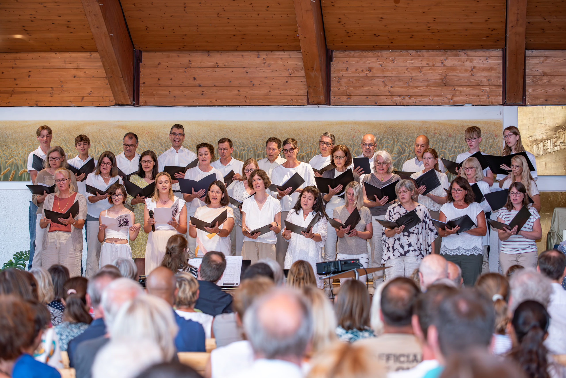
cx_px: 283
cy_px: 189
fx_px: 1604
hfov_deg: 20.0
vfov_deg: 13.4
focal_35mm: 102
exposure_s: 1/160
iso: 1250
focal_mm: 102
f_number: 4
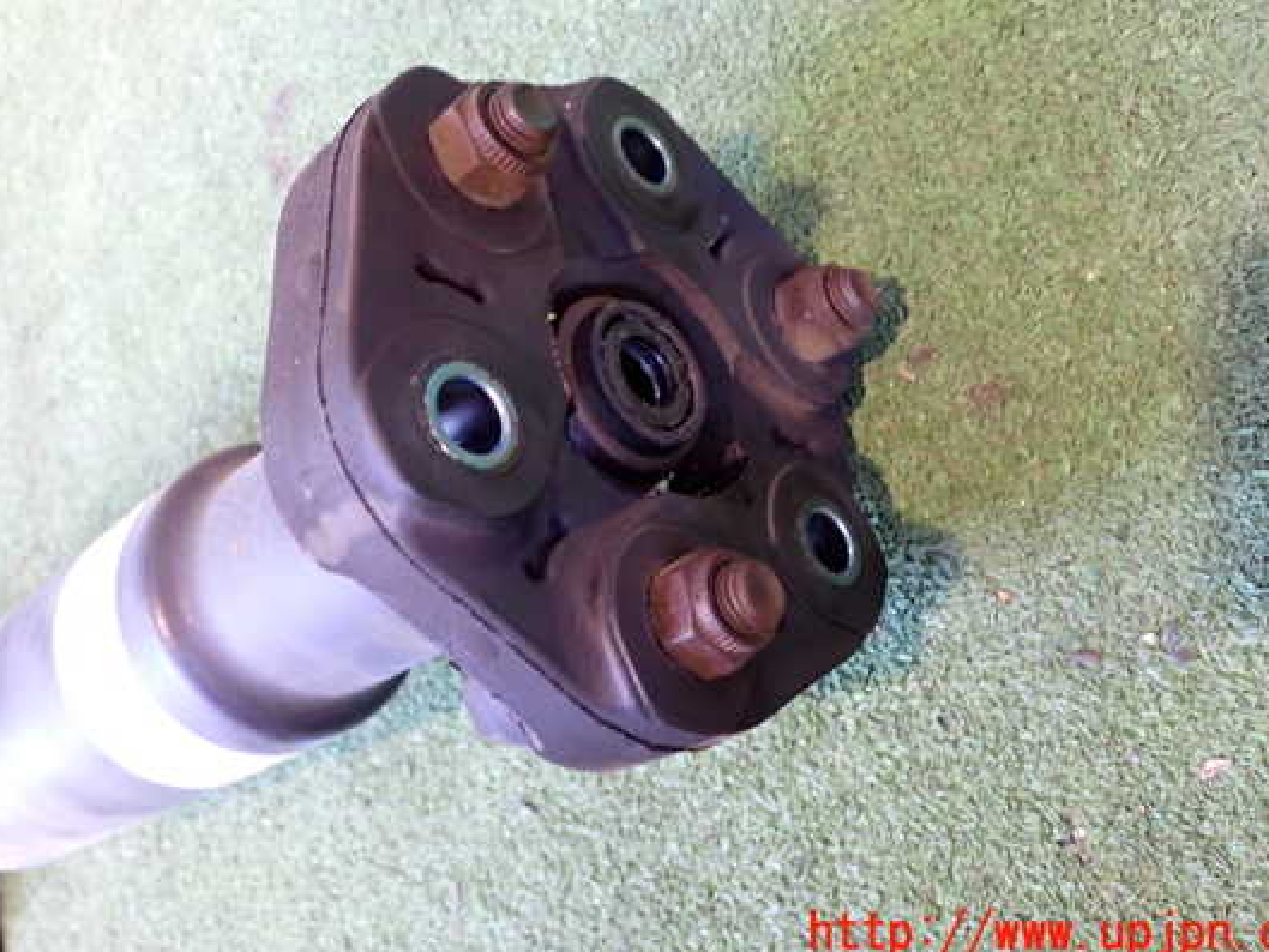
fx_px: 1247
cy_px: 424
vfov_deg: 41.8
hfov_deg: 53.9
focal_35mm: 34
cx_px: 631
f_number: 2.3
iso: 640
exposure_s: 1/30
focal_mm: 5.4
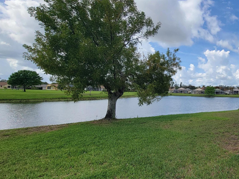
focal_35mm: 22
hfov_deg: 67.8
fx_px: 152
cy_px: 87
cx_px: 197
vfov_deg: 61.1
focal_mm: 2.2
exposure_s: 1/1780
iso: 50
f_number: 2.2
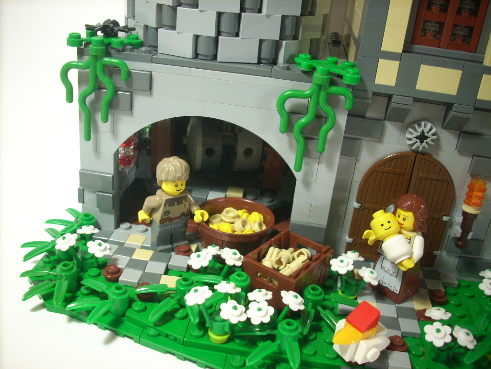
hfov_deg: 50.1
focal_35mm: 37
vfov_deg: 38.7
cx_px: 246
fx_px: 525
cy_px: 184
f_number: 2.8
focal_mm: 6.2
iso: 200
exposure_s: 1/18.7
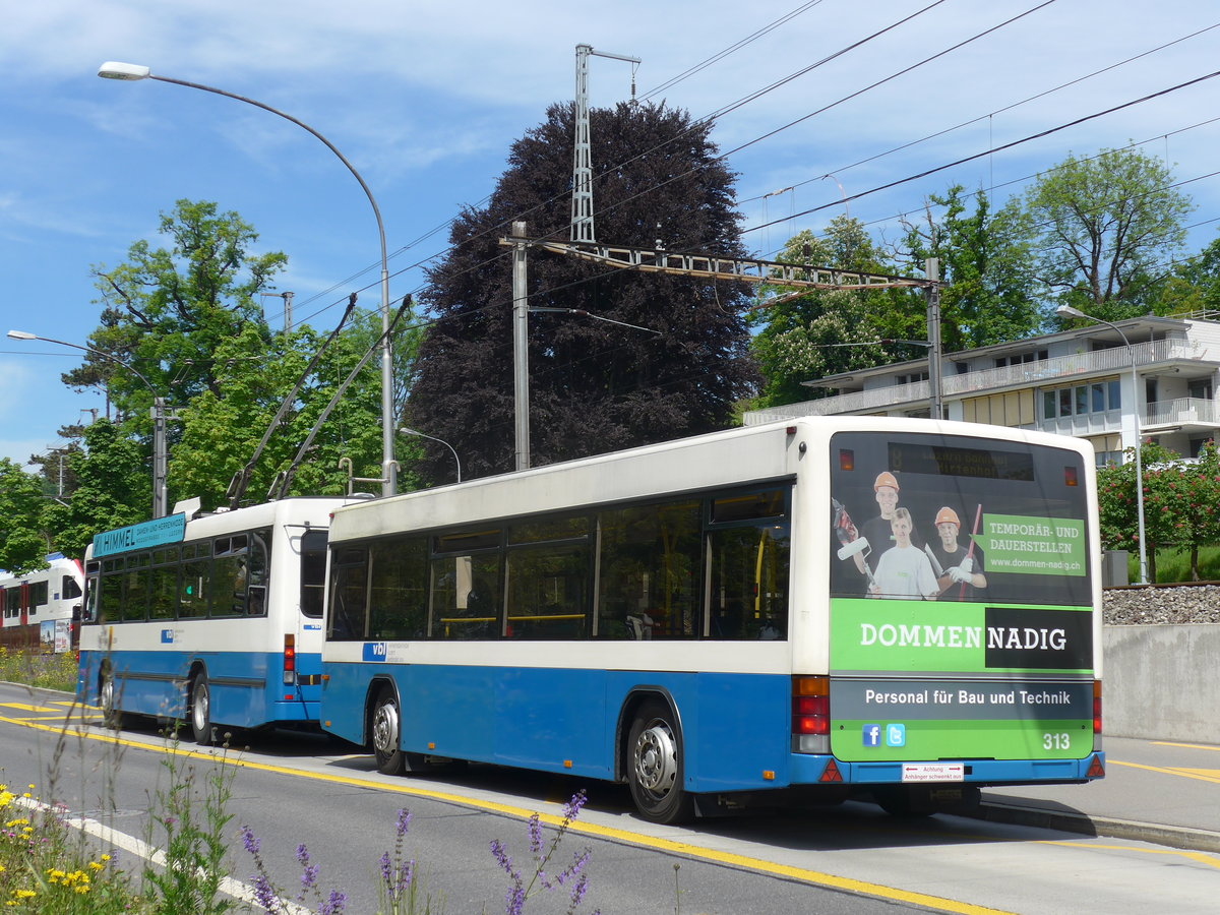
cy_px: 458
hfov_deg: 34.9
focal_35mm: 55
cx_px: 610
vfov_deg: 26.6
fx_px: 1938
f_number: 3.4
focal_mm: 11.3
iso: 80
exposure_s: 1/1000
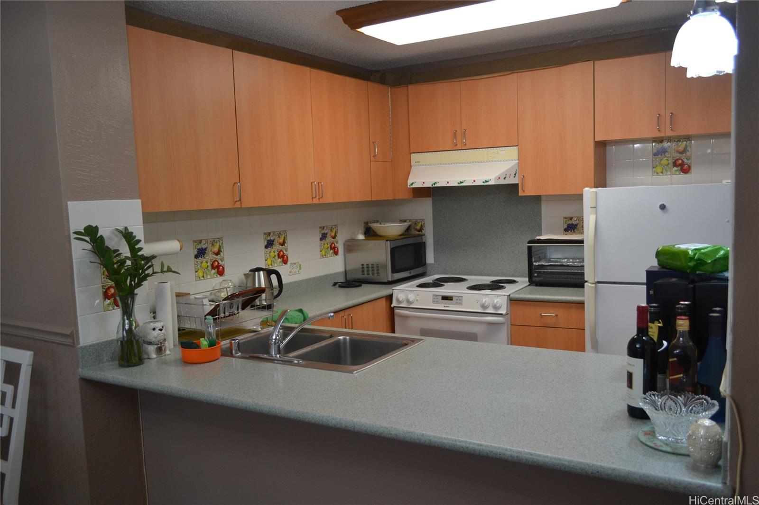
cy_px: 252
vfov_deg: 43.6
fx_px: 632
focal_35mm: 30
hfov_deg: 61.9
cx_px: 380
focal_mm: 20
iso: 450
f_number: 3.8
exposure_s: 1/60
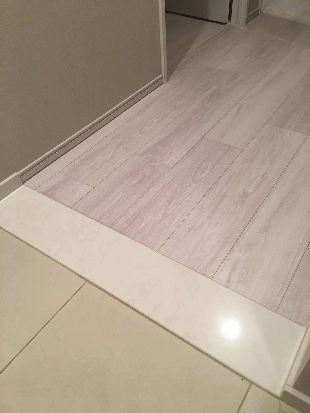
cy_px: 206
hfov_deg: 48.2
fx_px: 346
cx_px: 155
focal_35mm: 29
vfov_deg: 61.7
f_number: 2.2
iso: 50
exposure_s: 1/15
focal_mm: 4.15
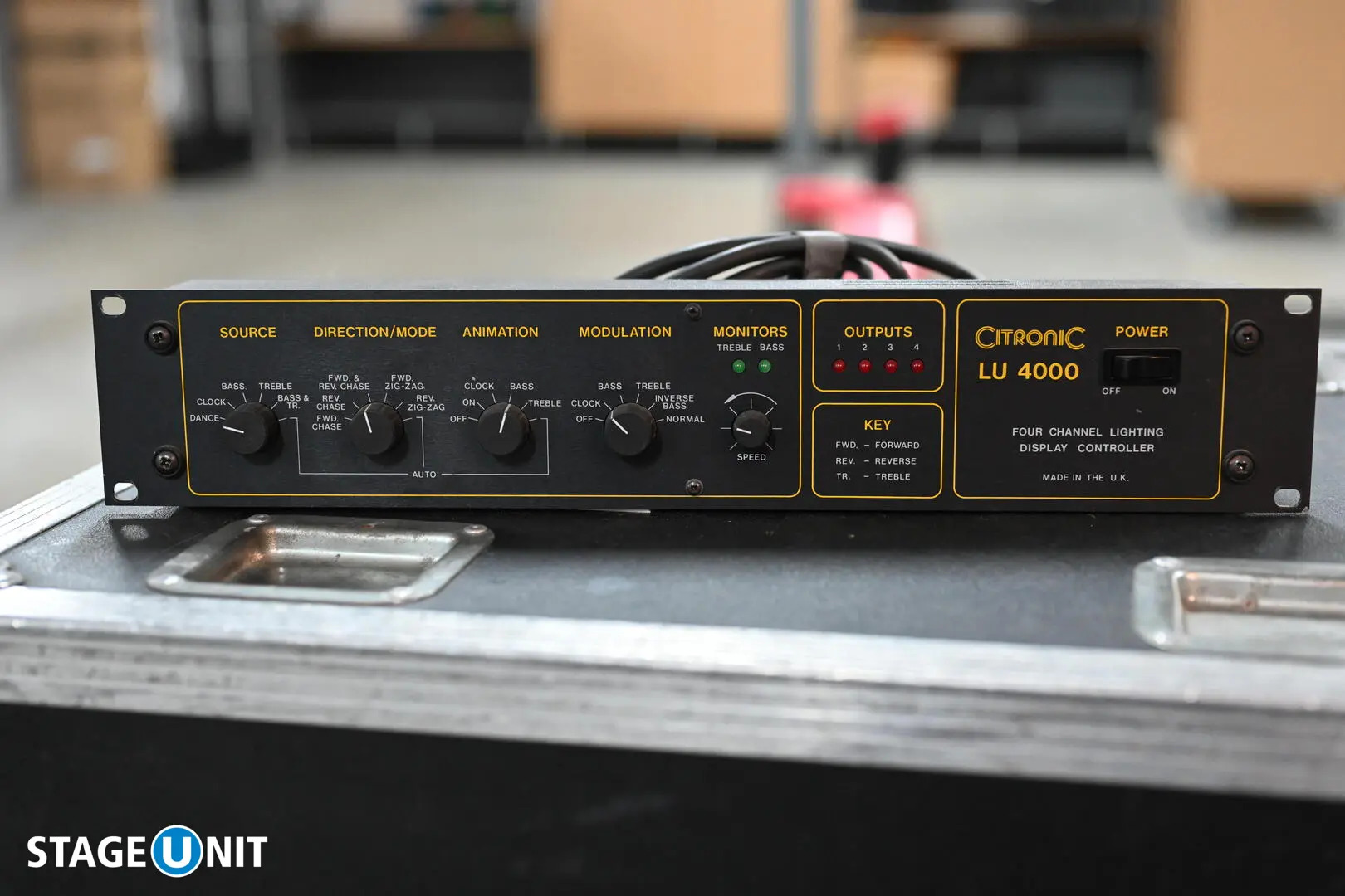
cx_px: 672
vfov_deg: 27.0
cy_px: 448
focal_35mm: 50
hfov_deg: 39.6
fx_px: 1868
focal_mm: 50
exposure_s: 1/125
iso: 2800
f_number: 2.8
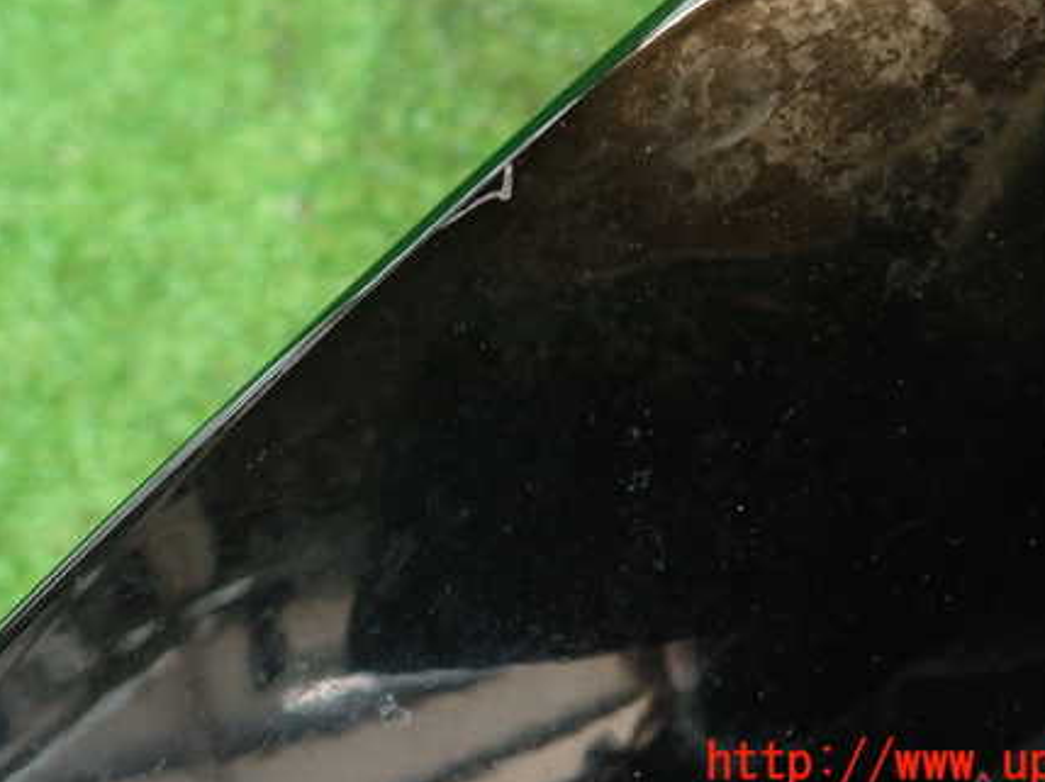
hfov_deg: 52.7
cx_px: 526
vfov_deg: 40.0
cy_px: 246
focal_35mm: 35
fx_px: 1056
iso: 320
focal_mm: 4.5
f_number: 2
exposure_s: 1/30
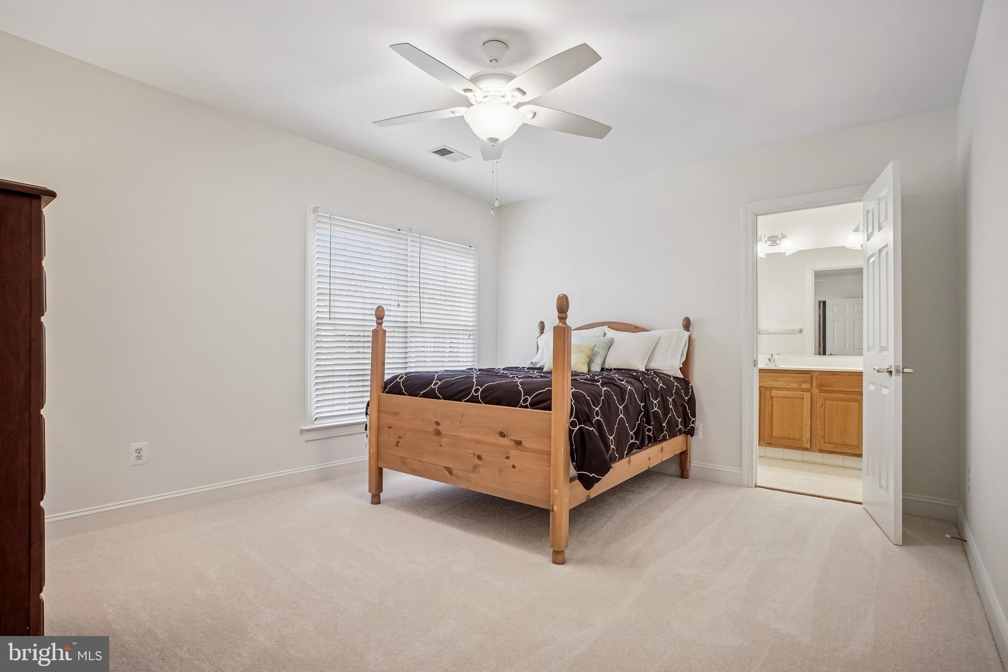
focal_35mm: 16
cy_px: 336
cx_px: 504
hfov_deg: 95.0
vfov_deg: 72.0
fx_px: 462
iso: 500
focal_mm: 11
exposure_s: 1/20
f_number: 8
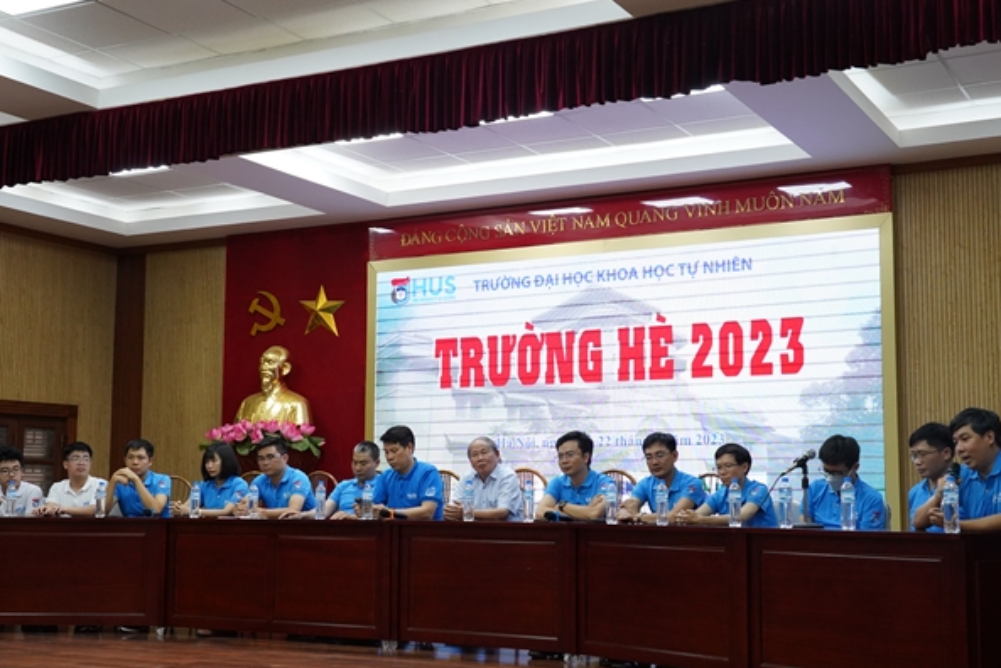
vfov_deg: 29.3
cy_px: 348
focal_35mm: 46
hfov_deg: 42.7
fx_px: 1280
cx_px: 490
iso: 5000
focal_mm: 39
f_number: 6.3
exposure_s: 1/125
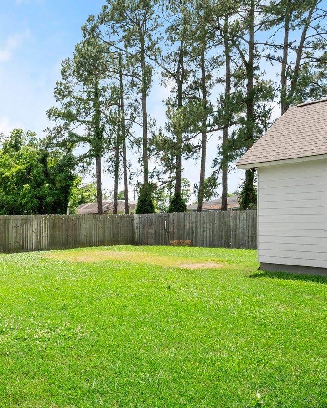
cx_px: 34
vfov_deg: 58.8
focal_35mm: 30
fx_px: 363
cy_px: 208
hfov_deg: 44.3
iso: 320
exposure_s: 1/640
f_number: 10
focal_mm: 14
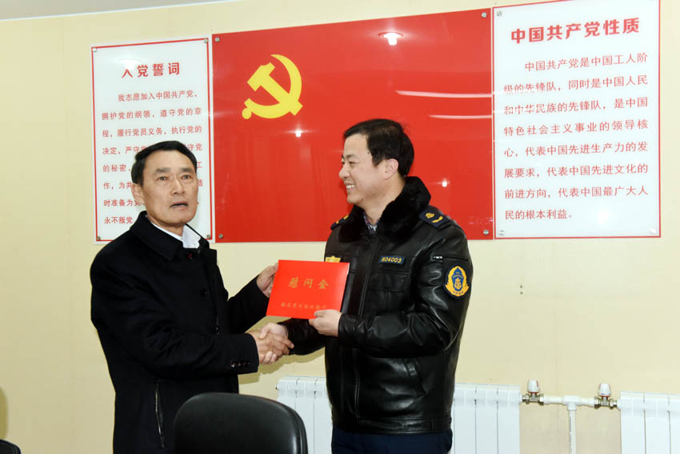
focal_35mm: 44
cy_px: 227
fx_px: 831
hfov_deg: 44.5
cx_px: 340
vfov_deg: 30.5
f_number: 6.3
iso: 3600
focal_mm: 44
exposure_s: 1/60
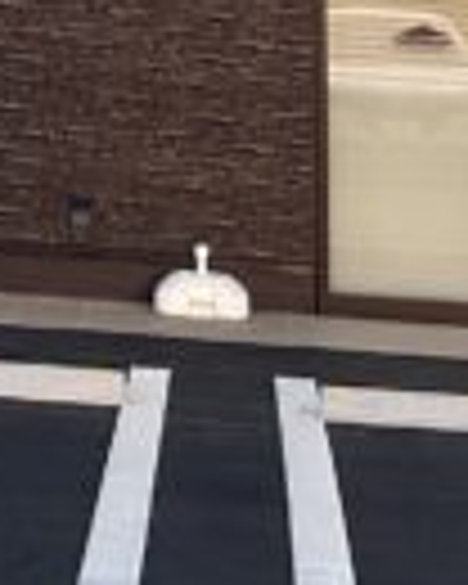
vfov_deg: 9.3
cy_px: -814
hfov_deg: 8.1
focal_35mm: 185
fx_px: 3203
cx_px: -320
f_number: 1.78
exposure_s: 1/962
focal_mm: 6.86
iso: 80
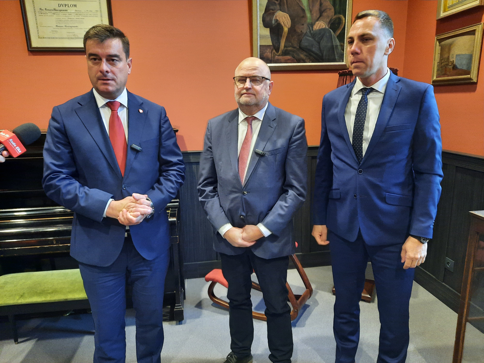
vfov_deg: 54.9
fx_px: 350
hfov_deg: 69.4
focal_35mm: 25
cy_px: 182
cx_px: 242
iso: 320
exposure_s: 1/33
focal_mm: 4.6
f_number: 2
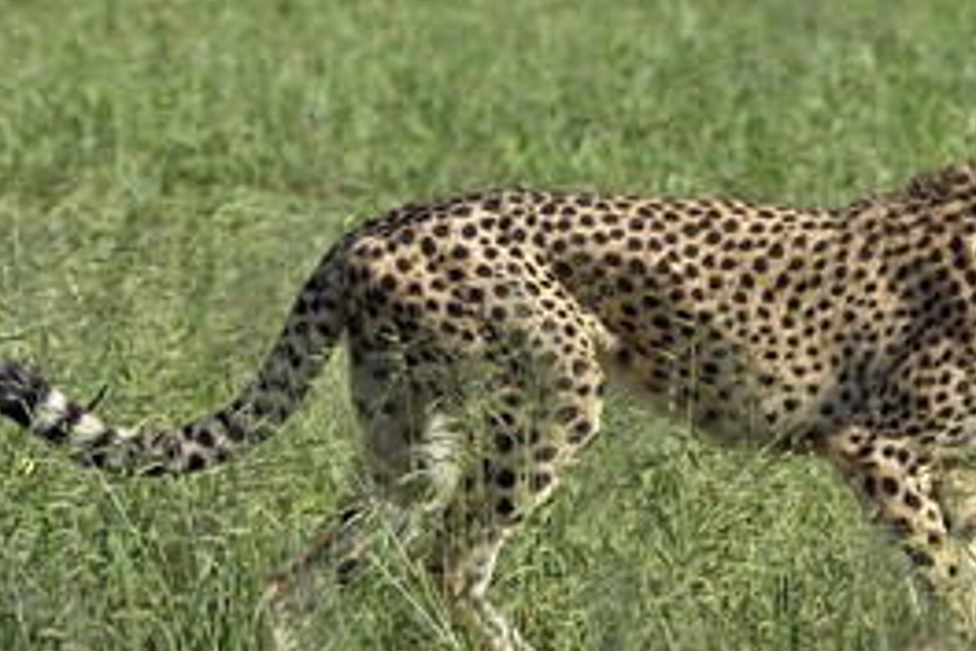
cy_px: 429
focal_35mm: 318
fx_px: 8621
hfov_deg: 6.5
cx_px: 765
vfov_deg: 4.3
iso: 400
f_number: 7.1
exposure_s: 1/1000
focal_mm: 200
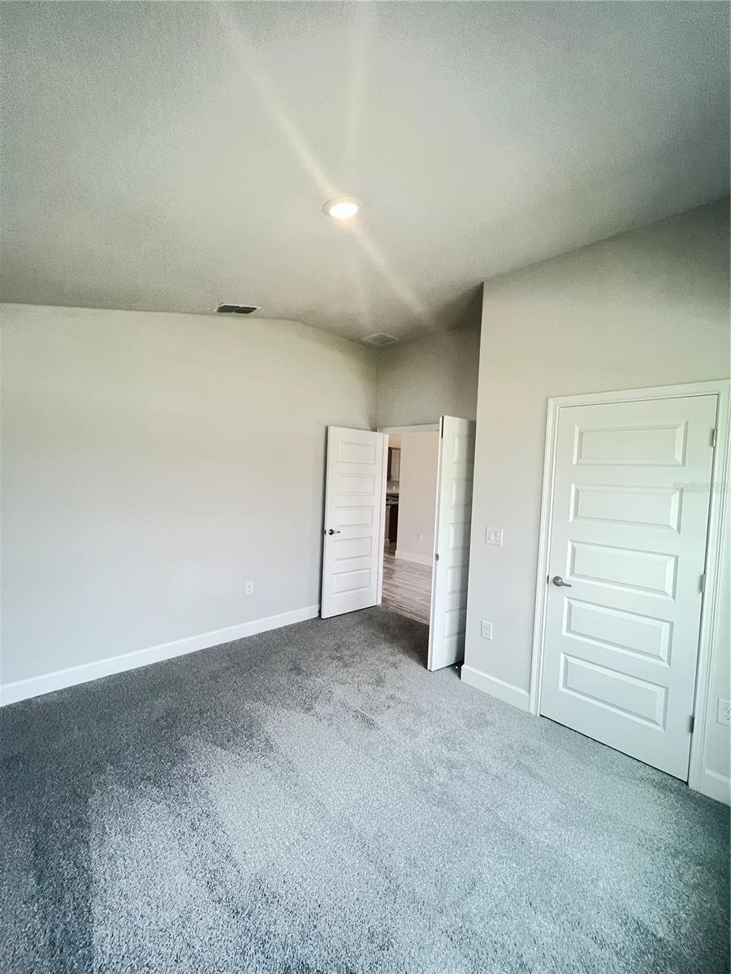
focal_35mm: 13
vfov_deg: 106.2
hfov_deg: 89.9
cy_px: 487
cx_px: 366
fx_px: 366
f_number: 1.8
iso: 250
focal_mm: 1.57
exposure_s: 1/120
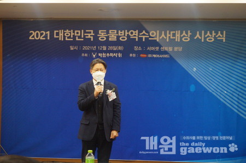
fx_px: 420
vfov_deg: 22.0
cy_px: 82
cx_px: 123
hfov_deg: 32.7
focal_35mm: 62
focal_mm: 41
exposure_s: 1/80
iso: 2500
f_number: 5.6
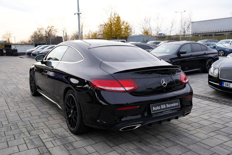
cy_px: 78
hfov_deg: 58.7
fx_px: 206
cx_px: 116
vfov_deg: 41.1
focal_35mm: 32
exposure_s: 1/125
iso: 100
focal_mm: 32
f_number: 5.6
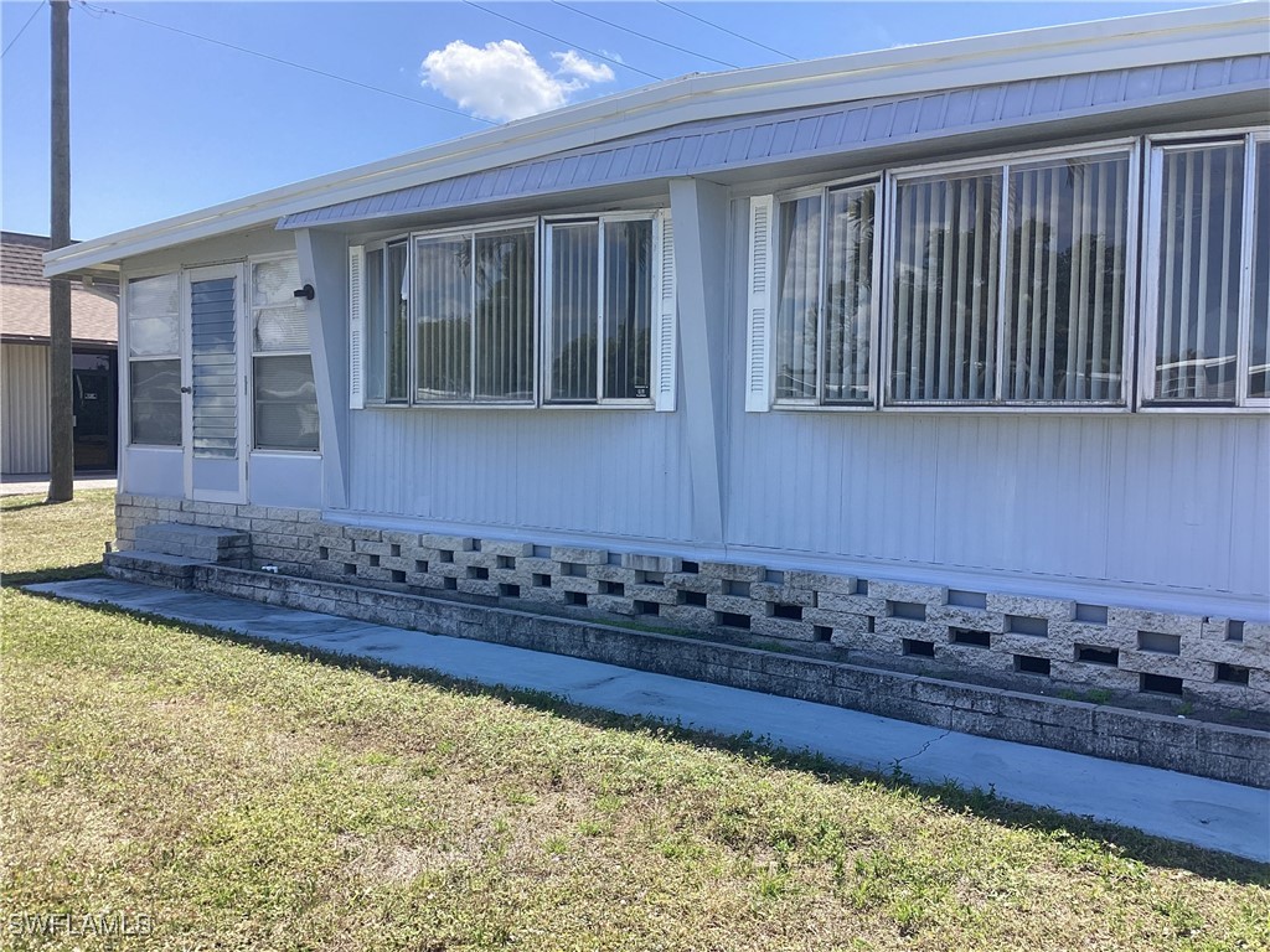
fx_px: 1137
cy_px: 476
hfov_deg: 58.4
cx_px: 635
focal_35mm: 31
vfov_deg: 45.4
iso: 25
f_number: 2.4
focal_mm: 3.3
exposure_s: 1/727
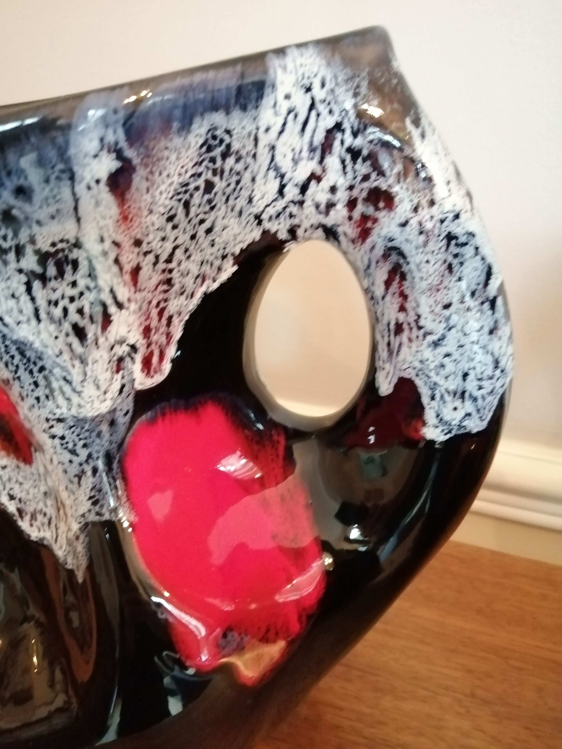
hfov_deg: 53.1
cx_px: 281
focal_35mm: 26
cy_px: 374
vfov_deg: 67.3
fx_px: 563
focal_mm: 3.6
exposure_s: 1/14.3
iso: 800
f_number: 1.8
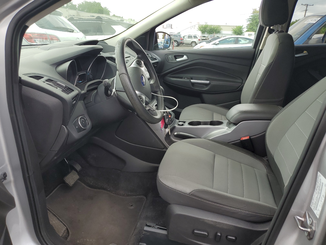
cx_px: 163
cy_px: 122
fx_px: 245
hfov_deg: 67.3
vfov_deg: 53.1
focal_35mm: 26
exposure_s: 1/357
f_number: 1.5
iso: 50
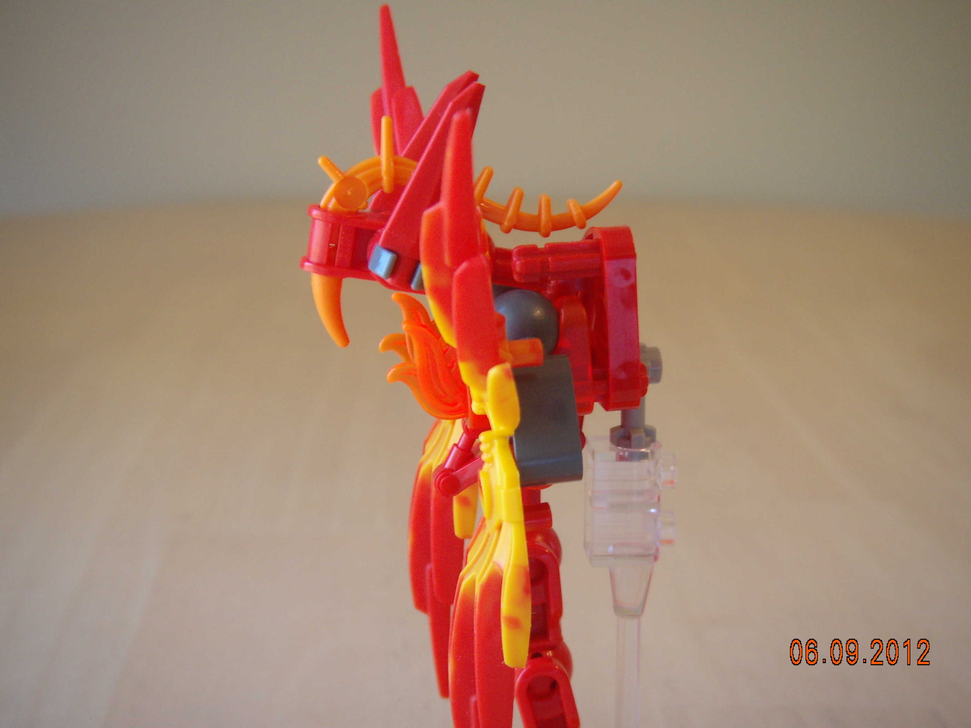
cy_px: 364
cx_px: 486
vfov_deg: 22.3
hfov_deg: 29.4
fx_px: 1851
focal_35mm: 66
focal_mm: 11
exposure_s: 1/19.8
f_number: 3.9
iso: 100
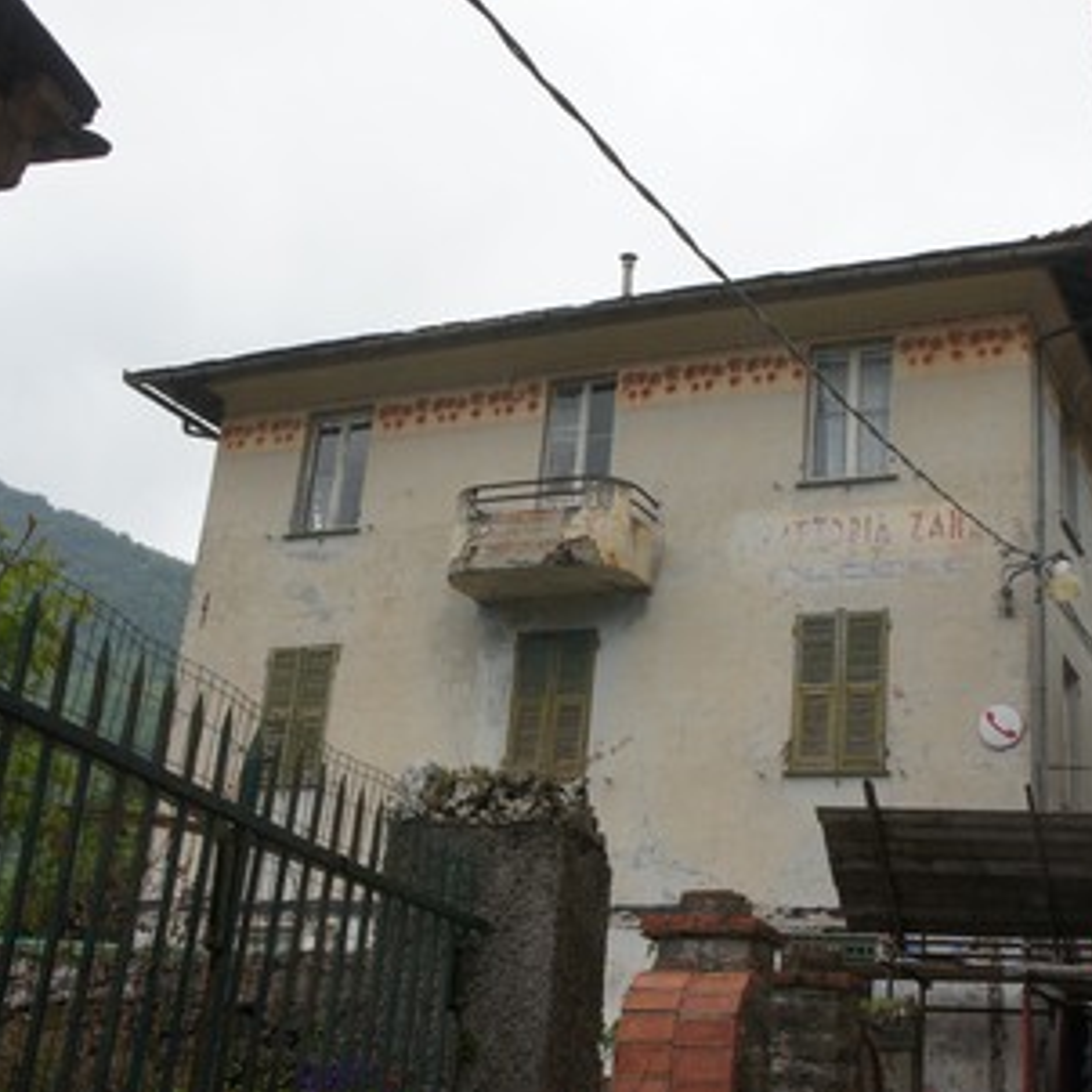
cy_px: 542
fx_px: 1593
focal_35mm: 45
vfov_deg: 37.8
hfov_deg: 37.7
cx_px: 636
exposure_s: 1/250
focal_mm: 23
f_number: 6.3
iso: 500
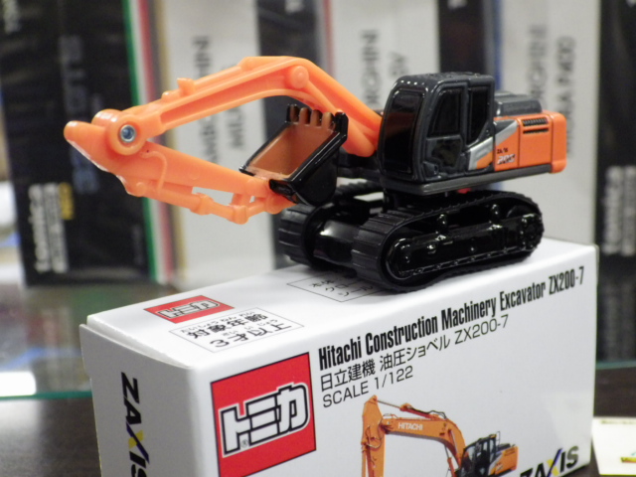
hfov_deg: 32.7
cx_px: 318
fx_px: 1084
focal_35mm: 59
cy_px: 238
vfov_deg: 24.8
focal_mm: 10.7
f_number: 4
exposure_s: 1/40
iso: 800
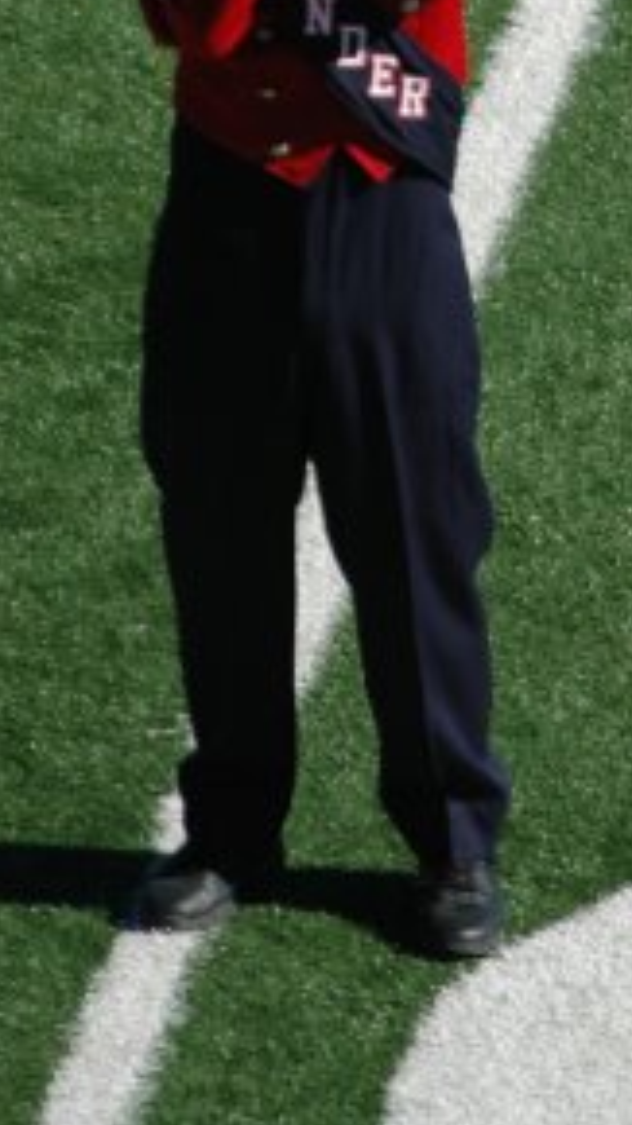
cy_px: 58
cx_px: 479
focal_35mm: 1300
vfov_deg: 1.7
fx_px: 38752
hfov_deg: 0.9
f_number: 5.6
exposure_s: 1/800
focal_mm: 400
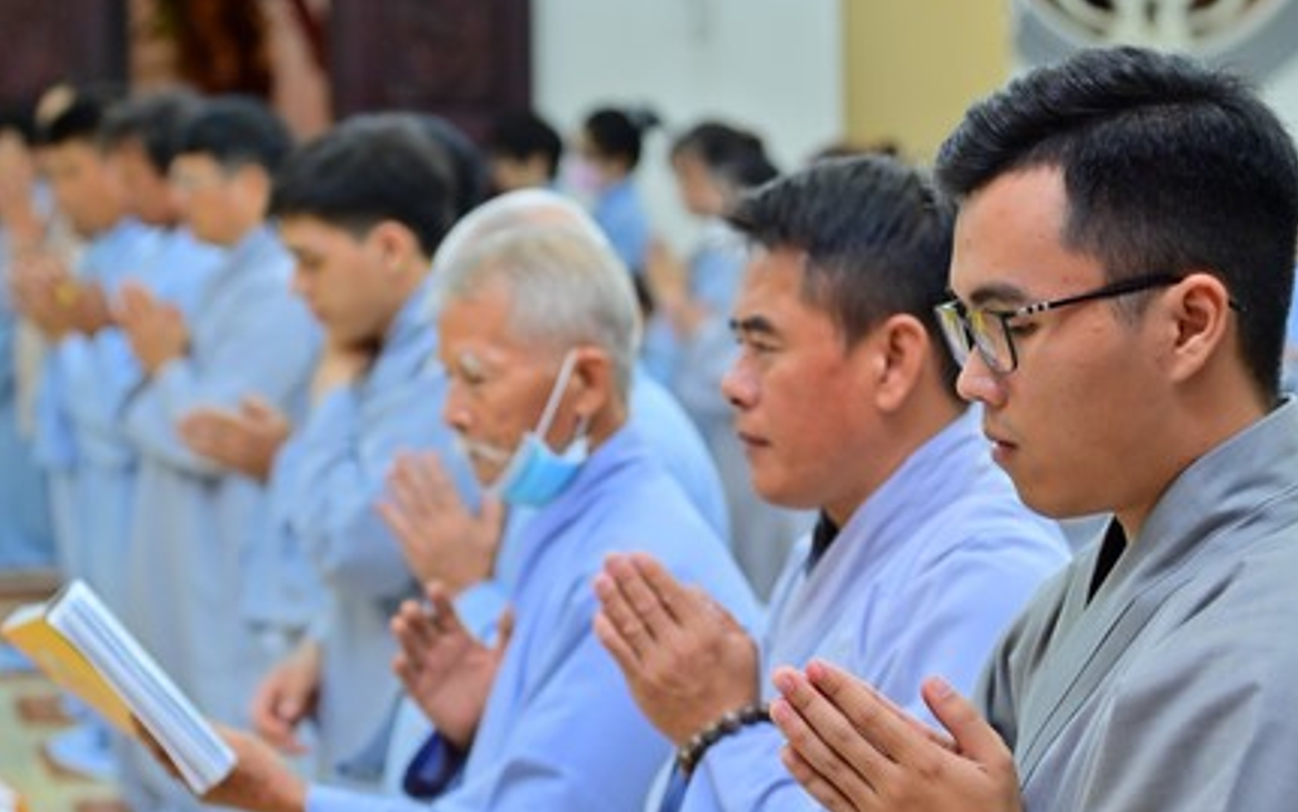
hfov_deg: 15.9
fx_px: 4635
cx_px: 651
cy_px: 471
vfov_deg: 10.0
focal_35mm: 131
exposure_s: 1/60
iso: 1600
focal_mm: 85
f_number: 4.5
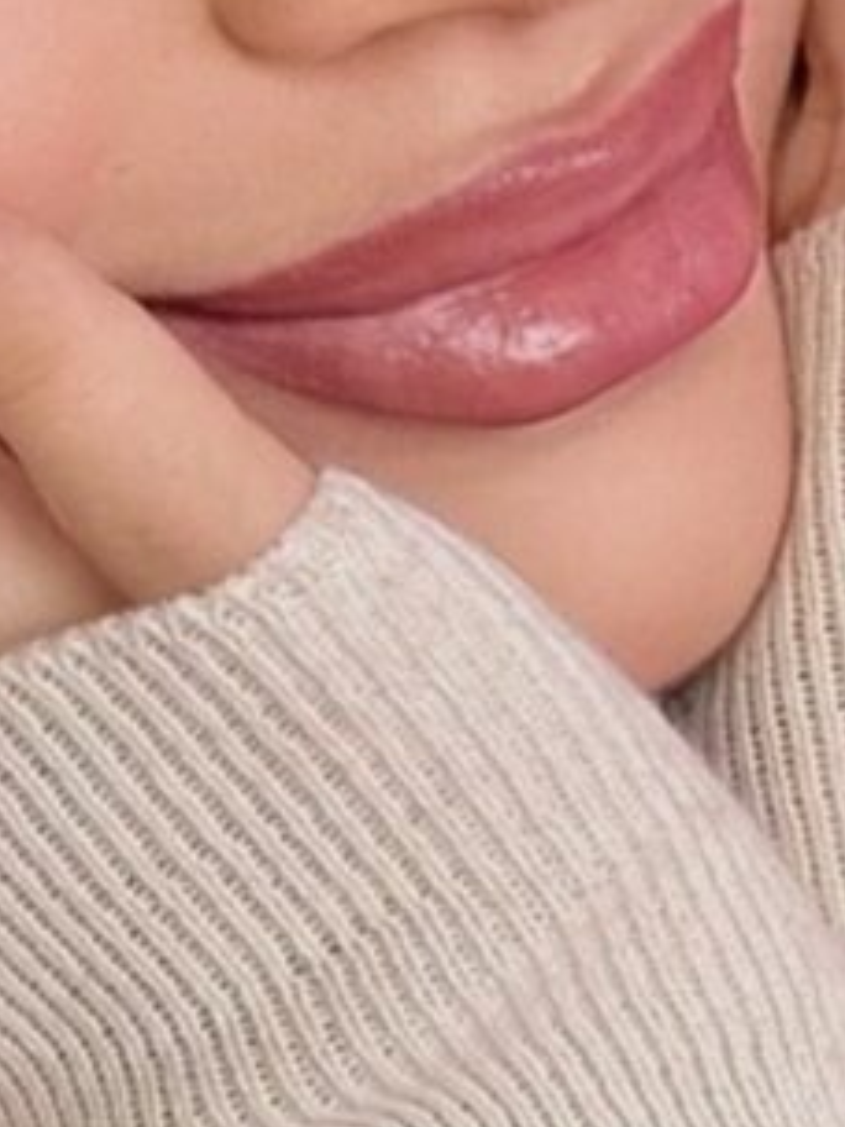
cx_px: 56
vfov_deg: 11.6
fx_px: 5566
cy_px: 651
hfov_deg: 8.6
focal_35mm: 171
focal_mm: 2.69
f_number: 1.9
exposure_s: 1/121
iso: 80
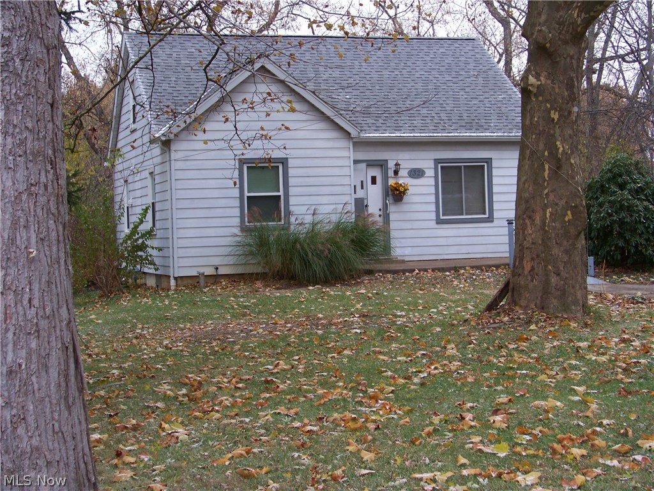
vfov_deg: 25.7
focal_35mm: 57
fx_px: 1077
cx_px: 327
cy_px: 246
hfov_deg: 33.8
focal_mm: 11.7
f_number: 3.2
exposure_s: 1/30
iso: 64
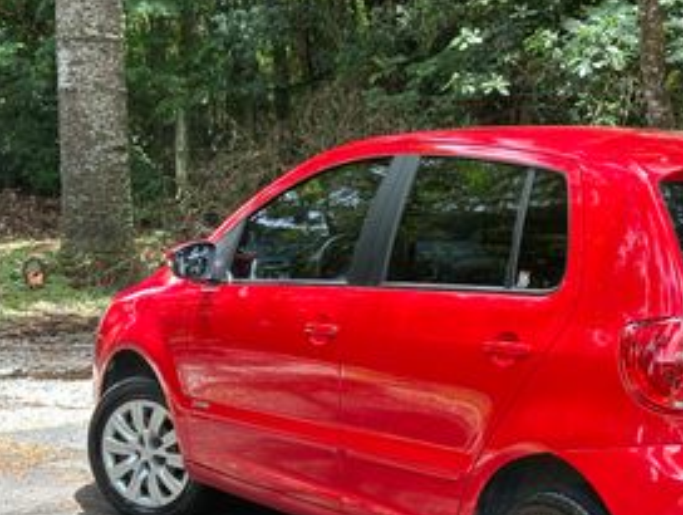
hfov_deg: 23.1
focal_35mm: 83
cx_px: 565
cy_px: 334
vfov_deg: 17.8
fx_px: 1641
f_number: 1.78
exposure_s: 1/216
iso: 64
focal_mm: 6.86
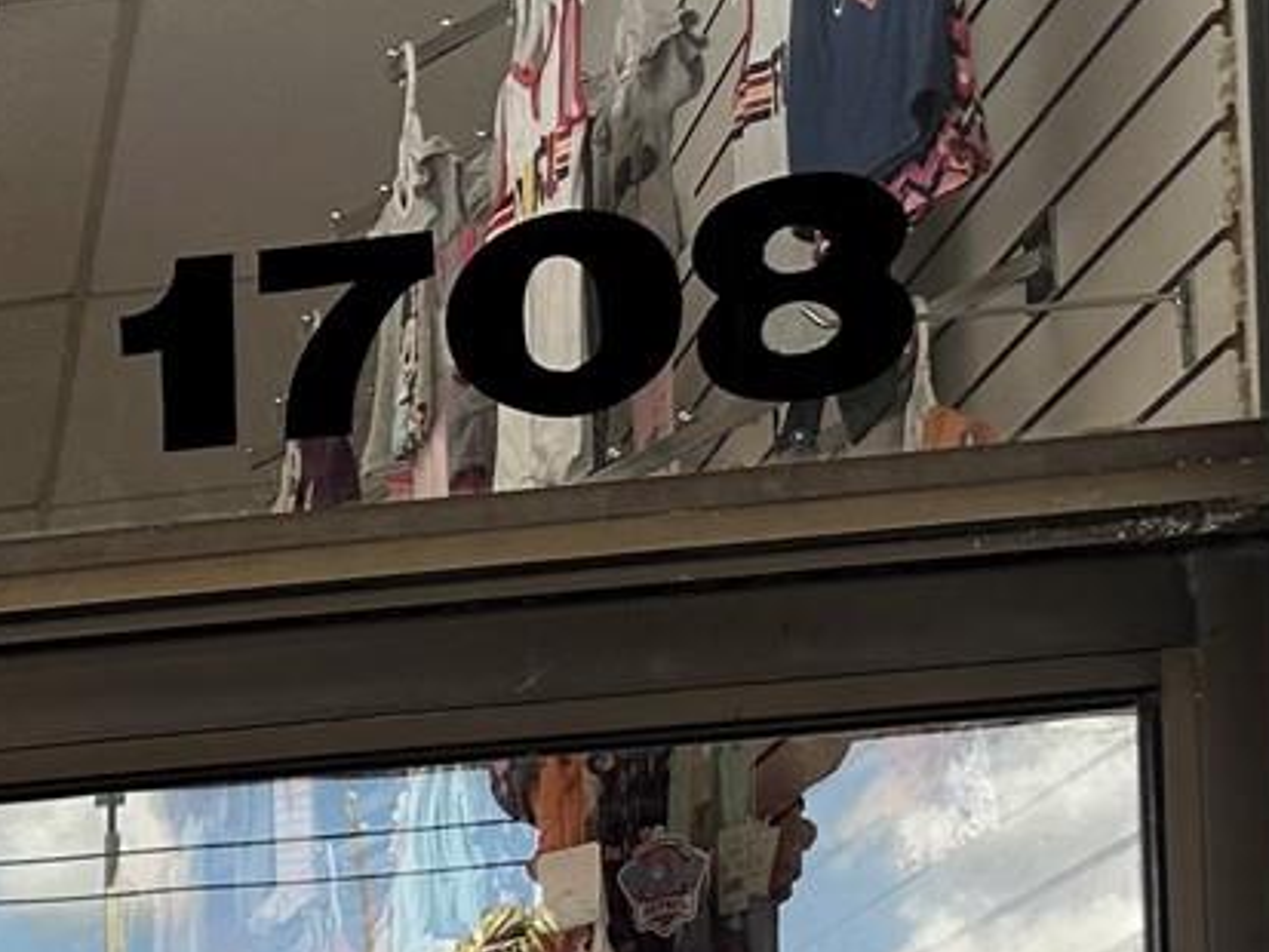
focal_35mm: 93
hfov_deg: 17.7
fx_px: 3410
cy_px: 1532
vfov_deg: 14.5
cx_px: -903
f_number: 1.78
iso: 80
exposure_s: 1/611
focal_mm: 6.86
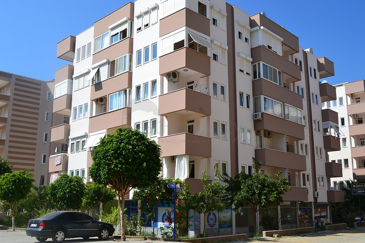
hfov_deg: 53.1
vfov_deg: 36.9
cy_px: 122
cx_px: 182
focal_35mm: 36
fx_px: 365
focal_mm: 24
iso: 400
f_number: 11
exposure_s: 1/500
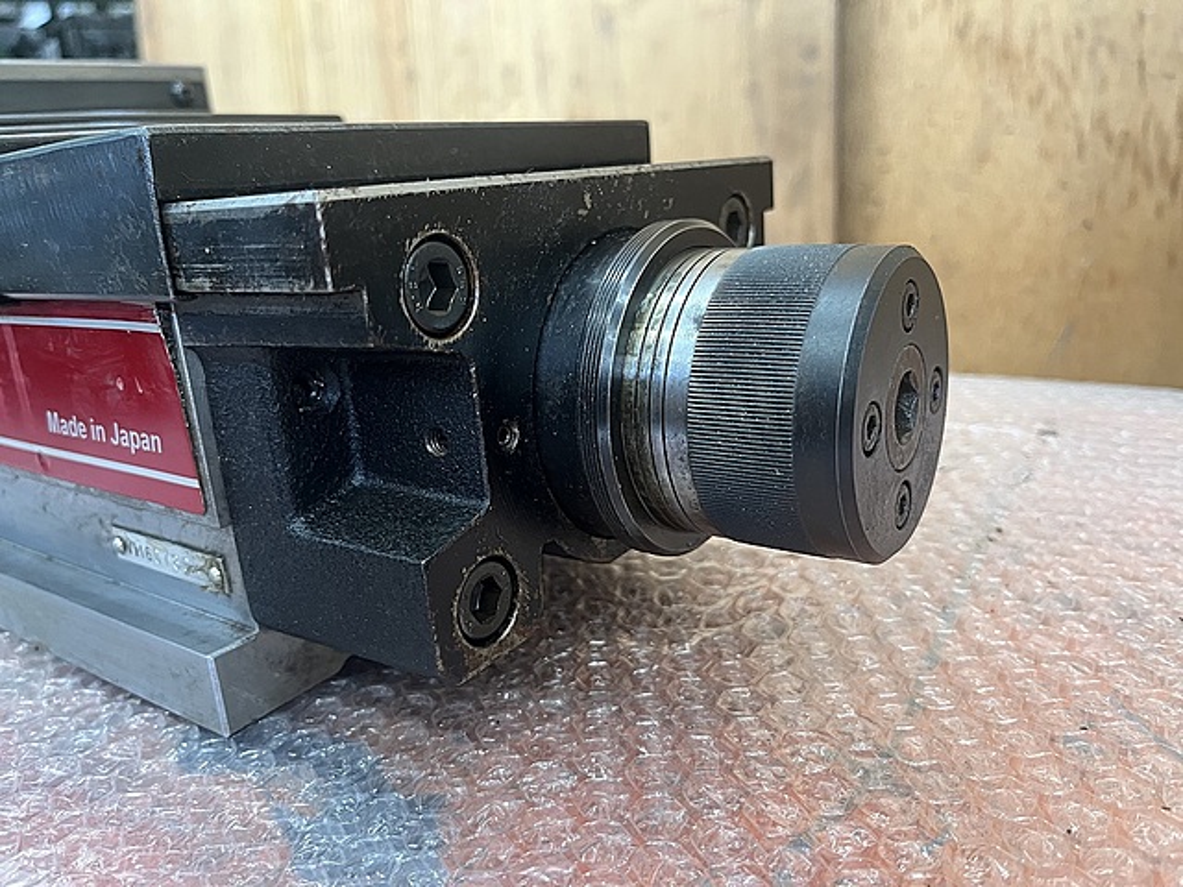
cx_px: 592
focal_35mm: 26
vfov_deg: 53.1
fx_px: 889
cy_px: 444
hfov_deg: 67.3
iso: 250
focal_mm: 5.1
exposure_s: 1/60
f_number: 1.6
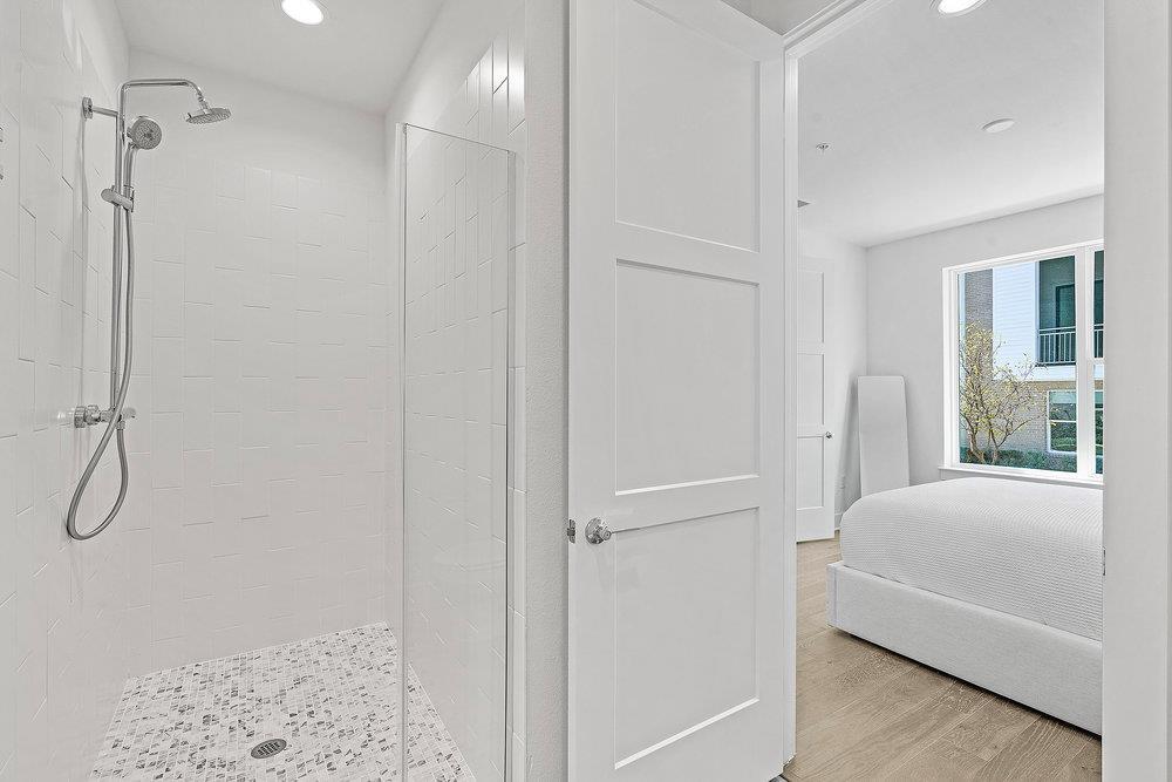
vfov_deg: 73.8
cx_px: 586
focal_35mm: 16
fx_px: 521
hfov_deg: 96.7
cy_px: 391
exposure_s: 1/6
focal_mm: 16
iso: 320
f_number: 9
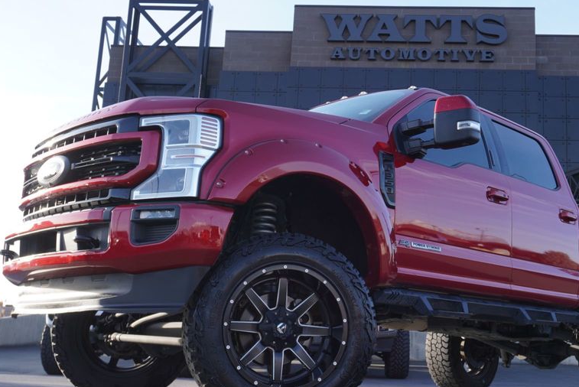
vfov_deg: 28.9
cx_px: 348
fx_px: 751
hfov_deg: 41.9
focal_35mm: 47
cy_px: 199
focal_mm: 23
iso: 100
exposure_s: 1/125
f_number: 5.6
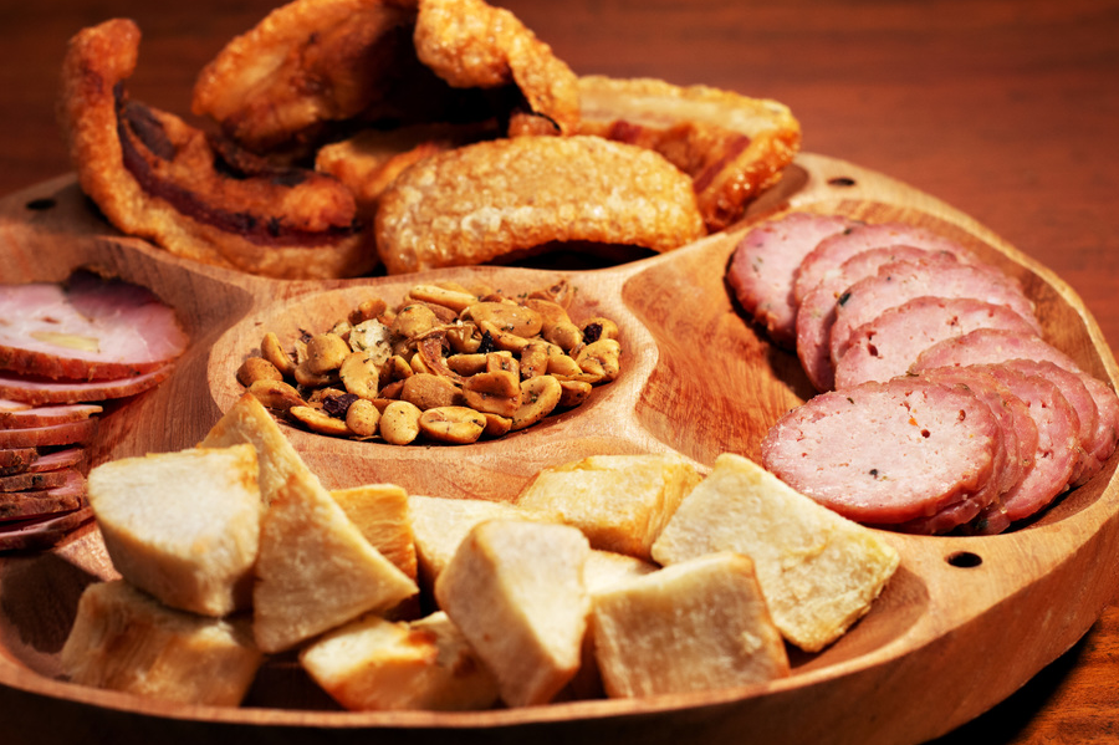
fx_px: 3106
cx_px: 436
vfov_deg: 13.7
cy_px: 402
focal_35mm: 100
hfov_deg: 20.4
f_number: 5.6
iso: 200
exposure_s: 1/5
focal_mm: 50
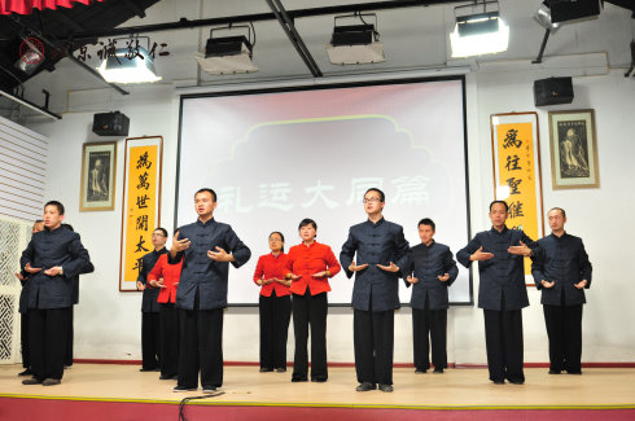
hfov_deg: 53.2
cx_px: 318
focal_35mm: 36
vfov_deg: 36.8
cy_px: 210
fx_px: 634
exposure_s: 1/40
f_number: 3.2
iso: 640
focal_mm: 24
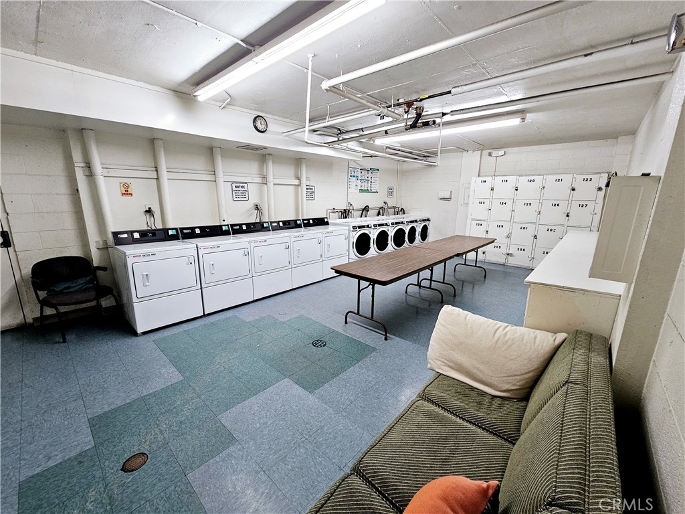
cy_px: 257
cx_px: 342
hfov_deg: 106.2
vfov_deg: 89.9
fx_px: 257
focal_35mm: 13
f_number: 2.2
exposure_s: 1/60
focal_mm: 2.2
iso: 200
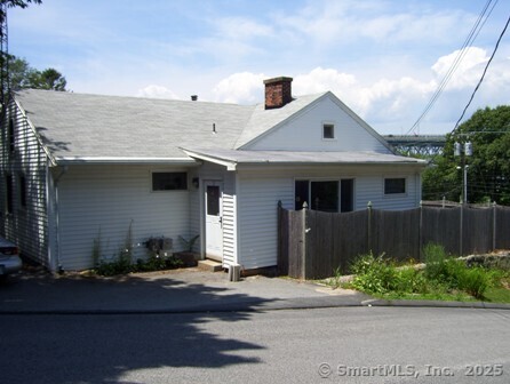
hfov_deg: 51.3
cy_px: 192
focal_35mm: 36
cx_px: 255
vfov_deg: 39.8
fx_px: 531
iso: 80
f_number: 4.8
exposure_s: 1/640
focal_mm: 6
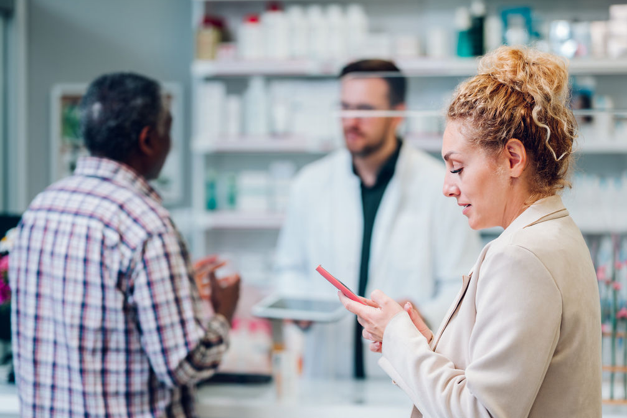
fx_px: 1881
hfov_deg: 18.9
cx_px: 334
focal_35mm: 108
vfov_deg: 12.7
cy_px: 244
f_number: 2
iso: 200
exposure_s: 1/200
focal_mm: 85
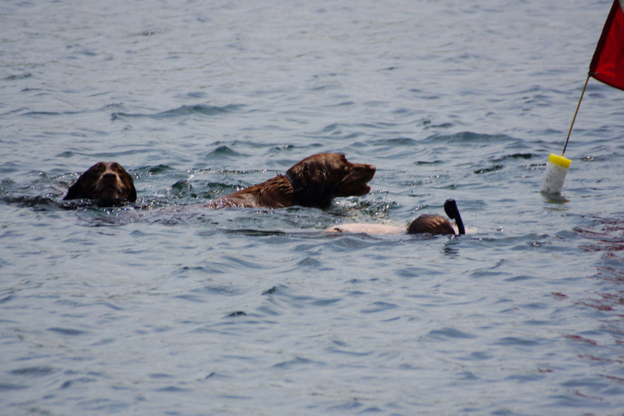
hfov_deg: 5.5
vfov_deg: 3.7
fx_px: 6499
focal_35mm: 375
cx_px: 312
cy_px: 208
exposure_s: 1/400
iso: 125
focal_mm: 250
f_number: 6.3
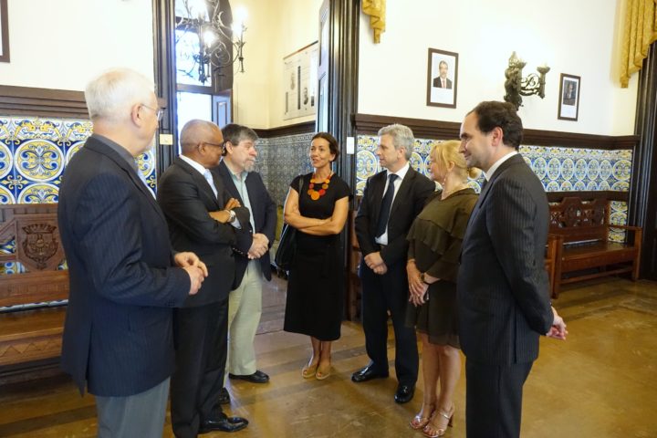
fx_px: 438
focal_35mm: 24
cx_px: 328
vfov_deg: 53.1
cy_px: 219
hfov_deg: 73.7
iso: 2000
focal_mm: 8.8
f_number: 2.8
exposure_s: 1/125
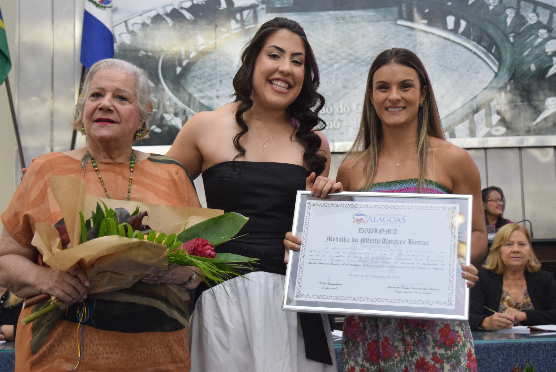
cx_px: 278
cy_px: 186
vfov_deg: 23.8
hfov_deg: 35.0
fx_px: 881
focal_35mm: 57
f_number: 4.8
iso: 2500
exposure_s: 1/60
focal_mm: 38
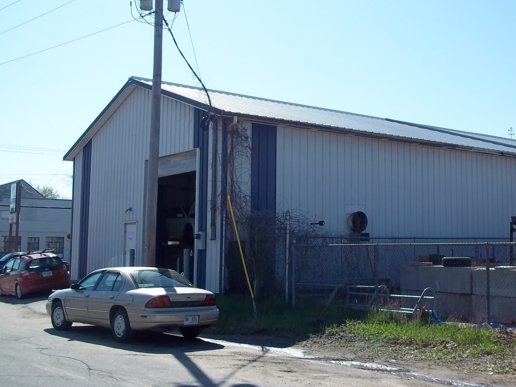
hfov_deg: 41.0
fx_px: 686
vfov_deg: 31.5
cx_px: 315
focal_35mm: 46
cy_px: 180
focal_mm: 6.5
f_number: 8
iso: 80
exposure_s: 1/200
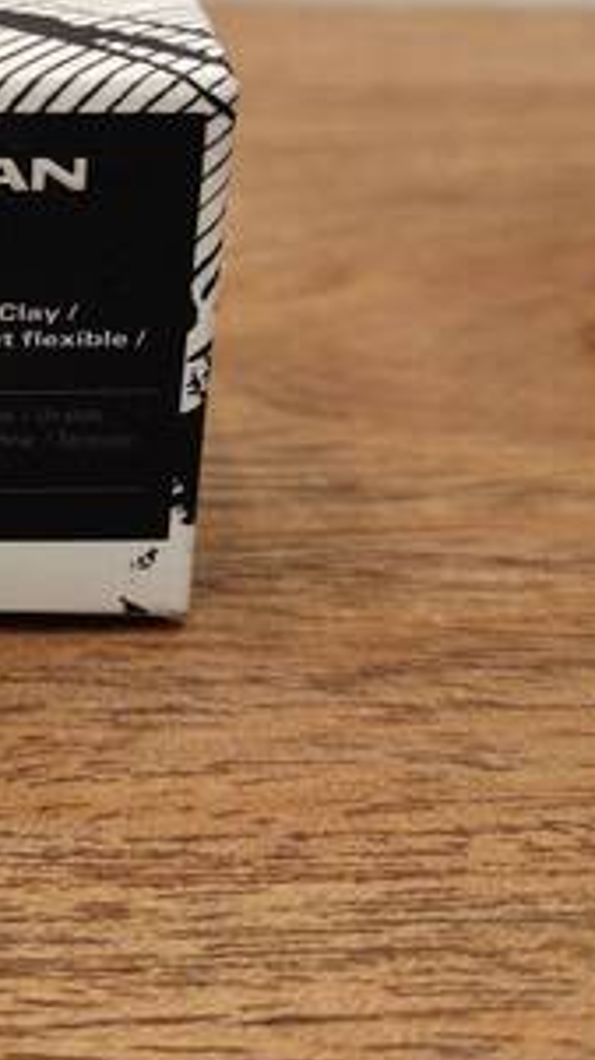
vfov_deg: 40.9
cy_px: 370
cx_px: -92
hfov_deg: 22.3
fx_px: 1404
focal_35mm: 50
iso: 500
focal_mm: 6.19
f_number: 1.65
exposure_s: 1/100
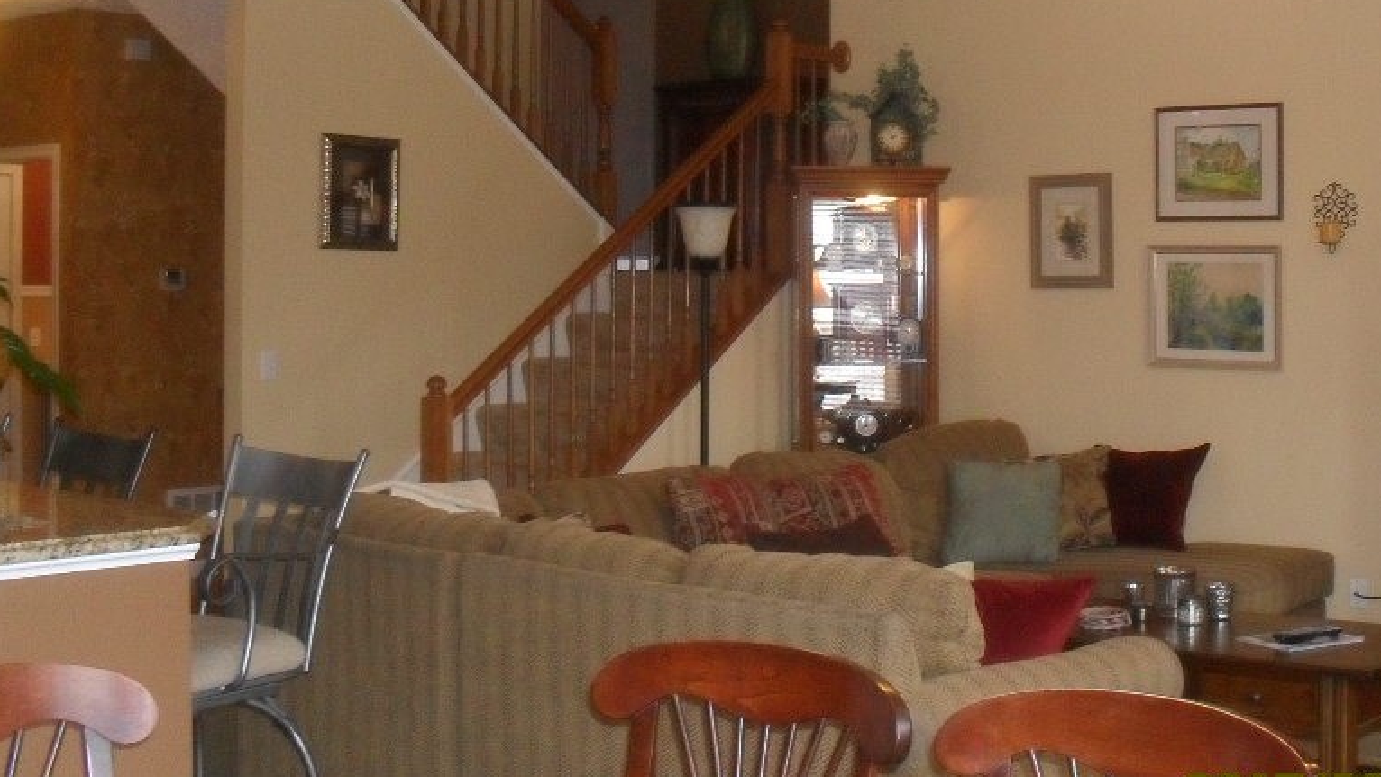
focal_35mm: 51
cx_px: 889
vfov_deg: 23.4
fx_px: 1868
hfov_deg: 40.2
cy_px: 234
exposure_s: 1/45
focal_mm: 6.3
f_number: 3.2
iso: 320
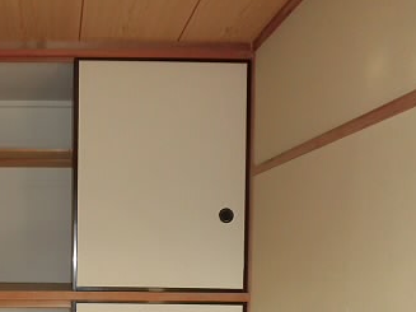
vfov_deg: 31.3
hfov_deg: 40.2
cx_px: 52
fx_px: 529
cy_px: 283
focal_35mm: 44
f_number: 3.1
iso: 100
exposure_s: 1/80
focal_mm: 4.3
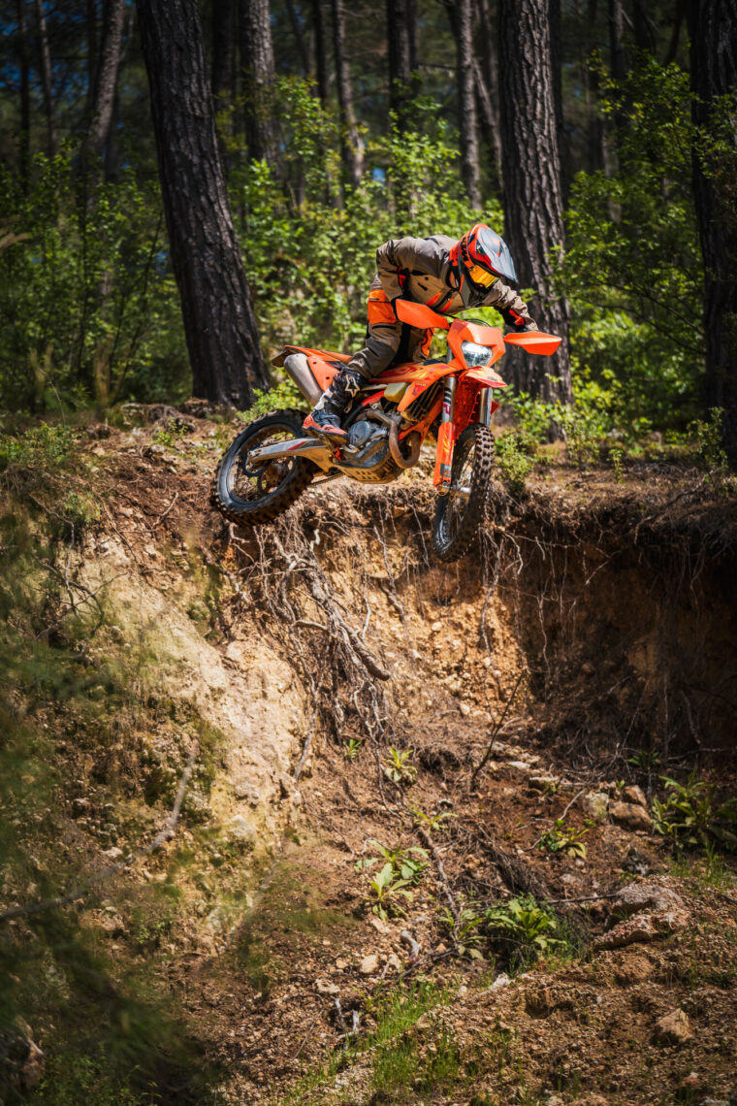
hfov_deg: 12.8
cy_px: 553
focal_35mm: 107
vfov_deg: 19.1
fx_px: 3286
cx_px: 368
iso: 50
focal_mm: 107
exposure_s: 1/1000
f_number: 2.8
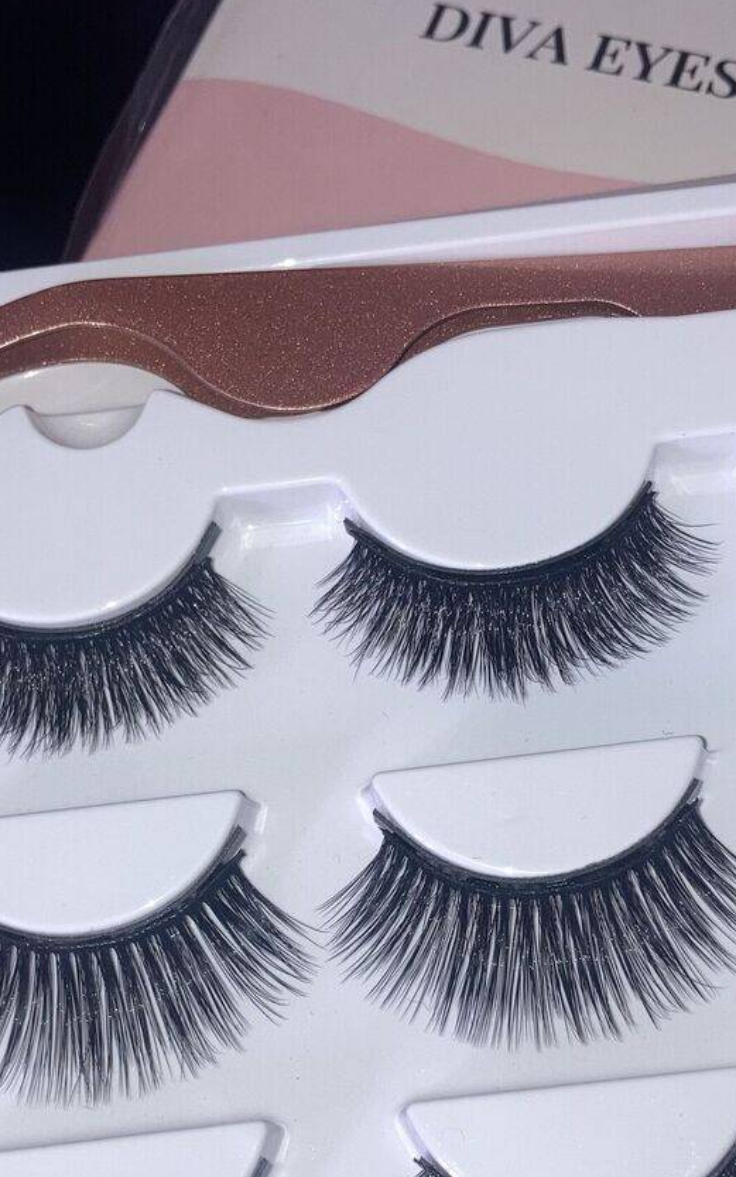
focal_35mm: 57
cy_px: 798
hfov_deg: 22.8
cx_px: 391
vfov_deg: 35.3
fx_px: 1828
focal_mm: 3.99
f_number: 1.8
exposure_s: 1/41
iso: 20
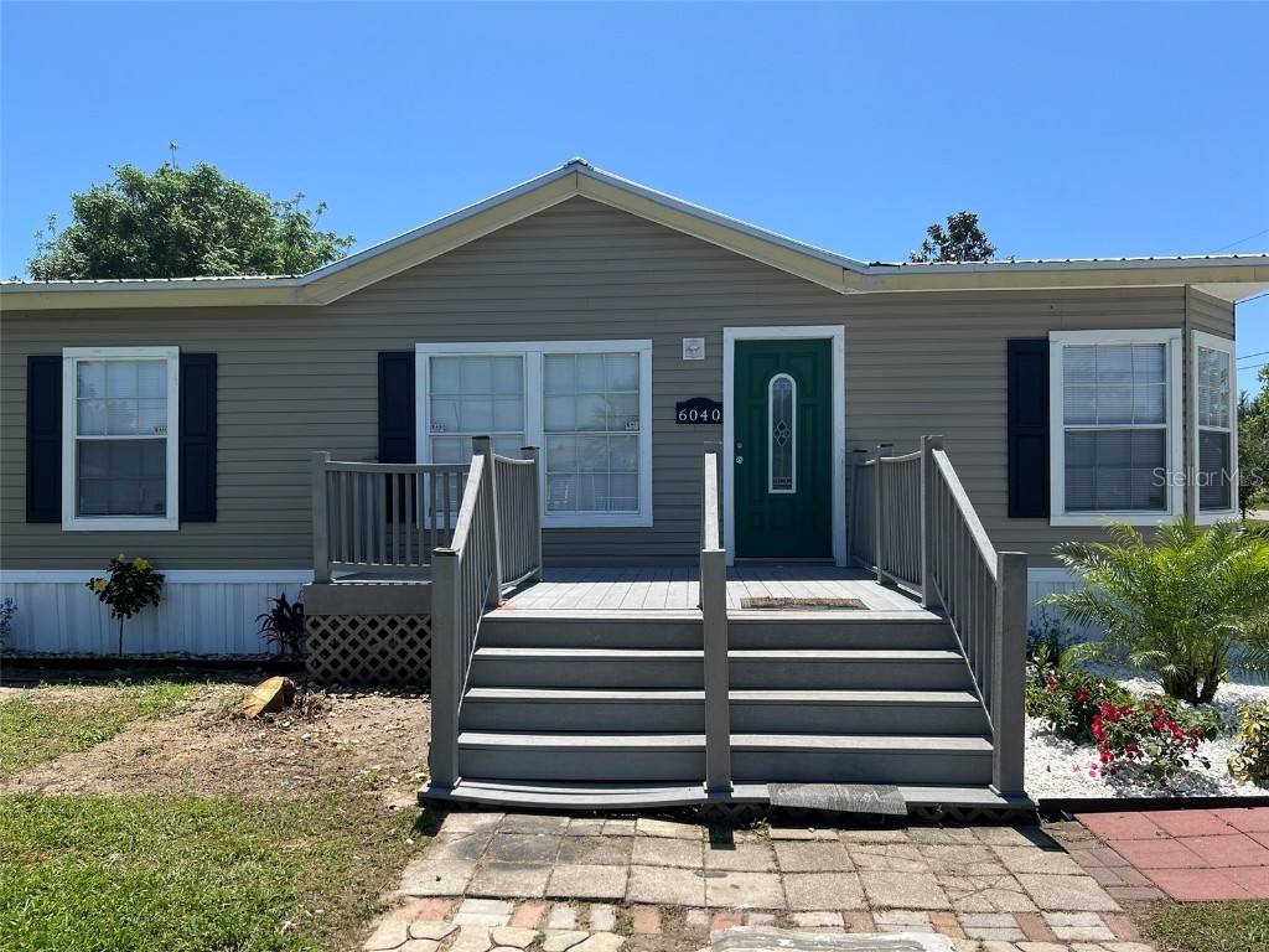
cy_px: 476
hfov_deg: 67.3
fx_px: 953
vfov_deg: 53.1
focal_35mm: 26
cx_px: 634
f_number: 1.5
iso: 50
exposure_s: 1/3356
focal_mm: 5.7
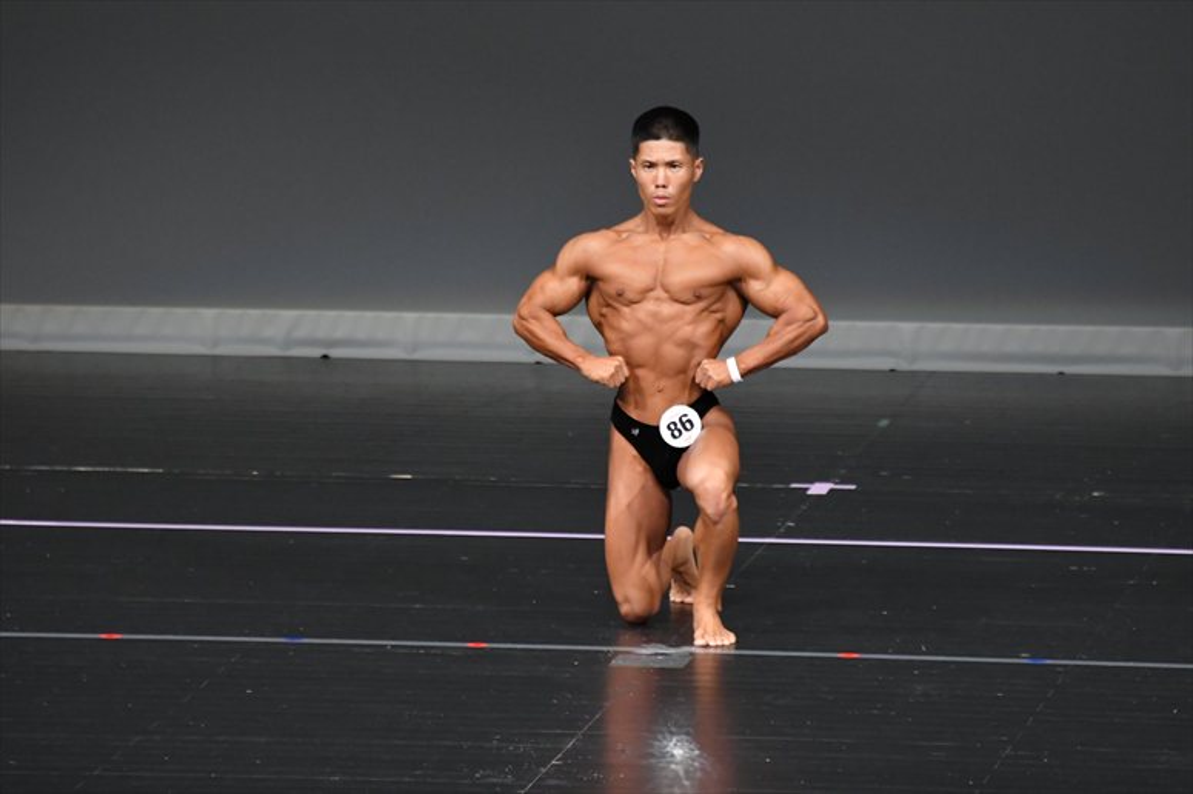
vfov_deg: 3.7
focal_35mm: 375
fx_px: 12421
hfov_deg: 5.5
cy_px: 397
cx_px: 596
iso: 4000
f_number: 5.6
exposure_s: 1/400
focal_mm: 250
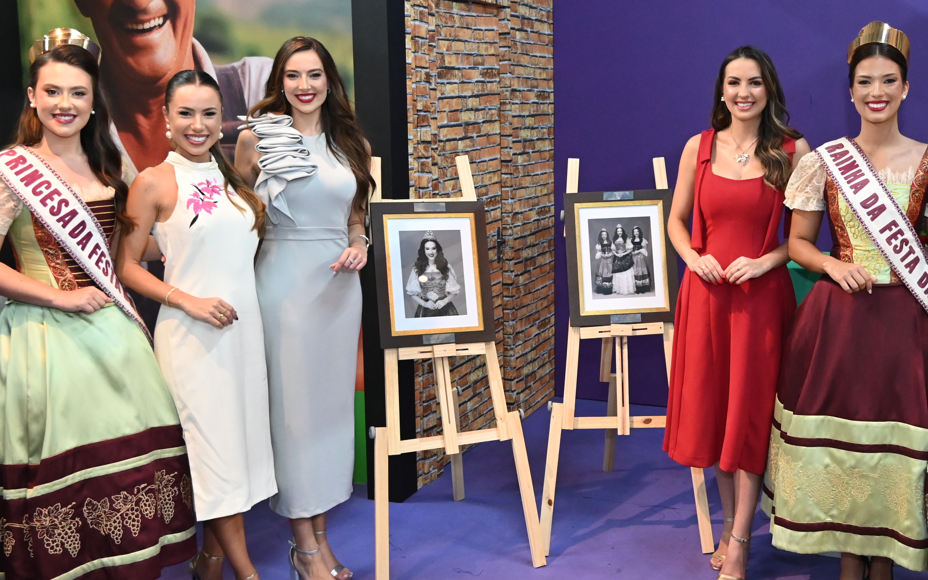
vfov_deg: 29.9
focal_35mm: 43
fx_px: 1088
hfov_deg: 45.9
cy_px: 277
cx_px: 569
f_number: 4
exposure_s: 1/200
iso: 4000
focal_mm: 22
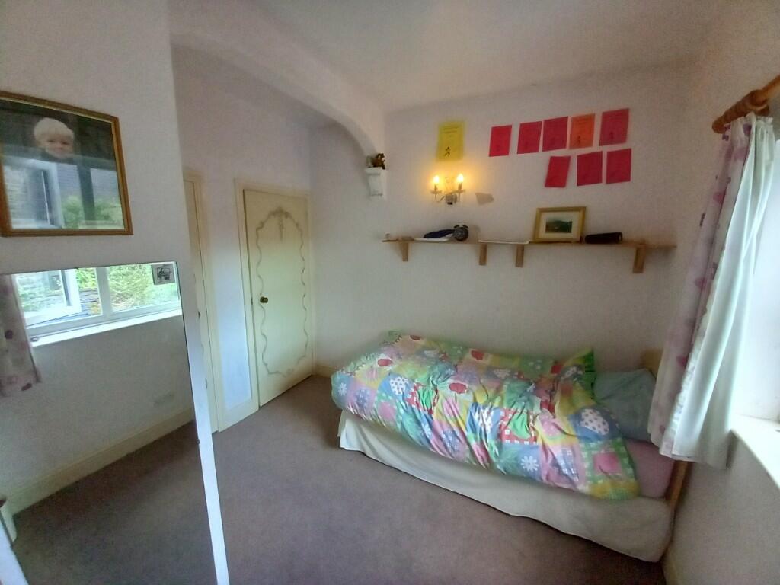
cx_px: 390
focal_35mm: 13
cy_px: 292
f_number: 2.2
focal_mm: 1.13
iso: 320
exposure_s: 1/20
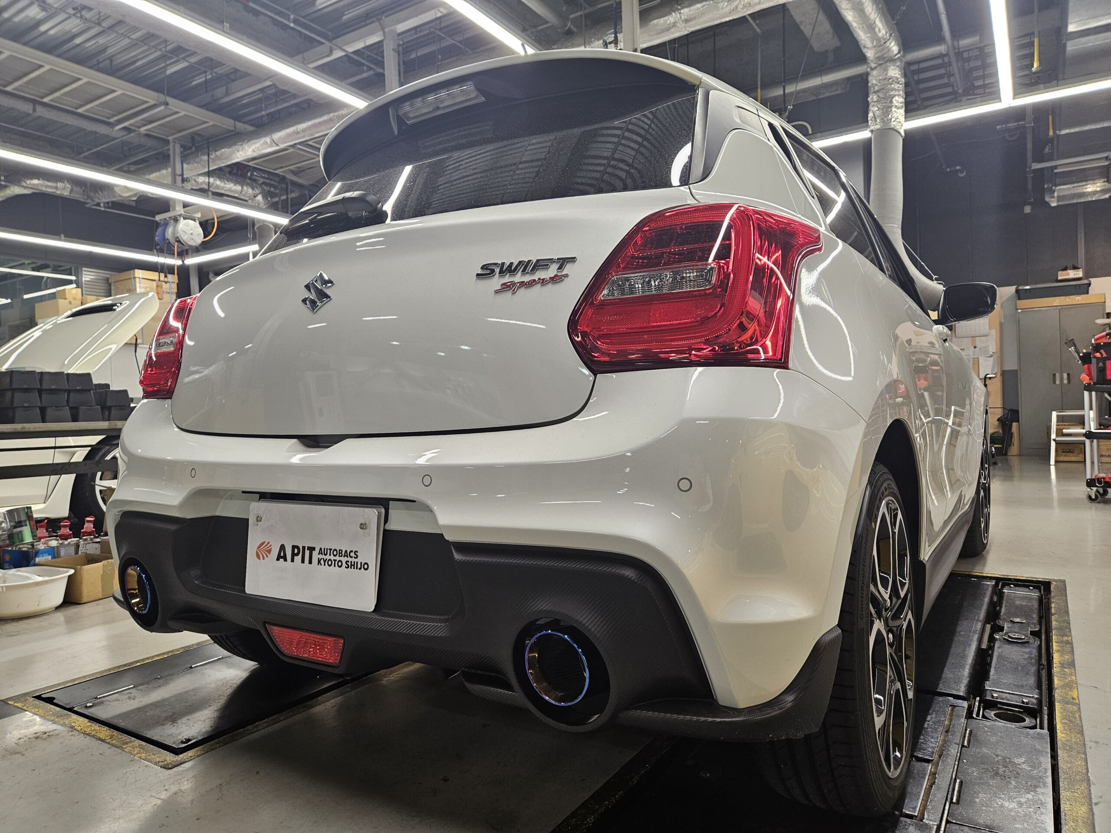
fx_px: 738
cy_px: 416
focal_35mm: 23
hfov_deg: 73.9
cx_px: 556
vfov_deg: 58.9
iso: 160
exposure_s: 1/100
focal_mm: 5.4
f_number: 1.8
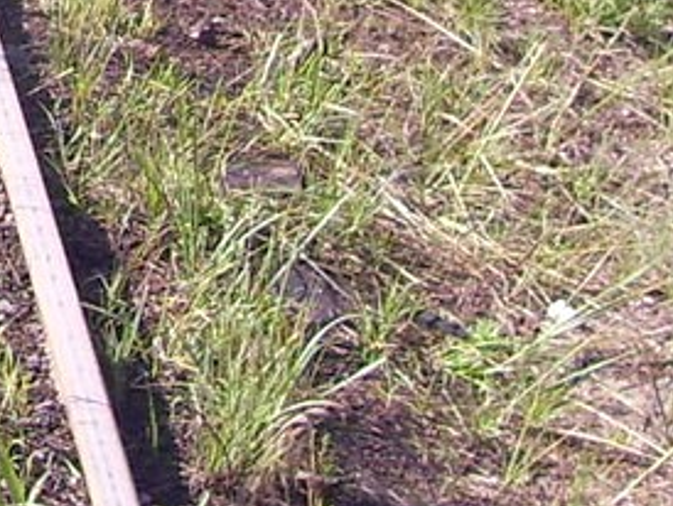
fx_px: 3658
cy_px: -377
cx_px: -211
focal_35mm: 188
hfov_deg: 10.3
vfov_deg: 7.7
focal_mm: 5.7
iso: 80
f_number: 2.9
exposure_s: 1/320
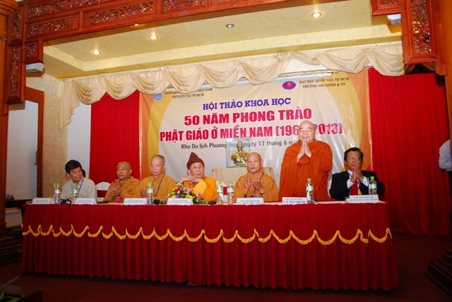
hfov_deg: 67.3
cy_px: 151
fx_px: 339
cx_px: 226
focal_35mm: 27
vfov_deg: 48.0
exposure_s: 1/30
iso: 200
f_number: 3.5
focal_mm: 18
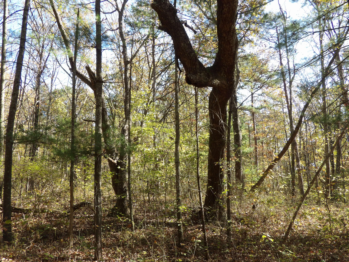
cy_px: 131
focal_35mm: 33
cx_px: 174
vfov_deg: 42.9
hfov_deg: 55.4
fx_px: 333
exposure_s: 1/60
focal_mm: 5.9
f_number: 5
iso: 119
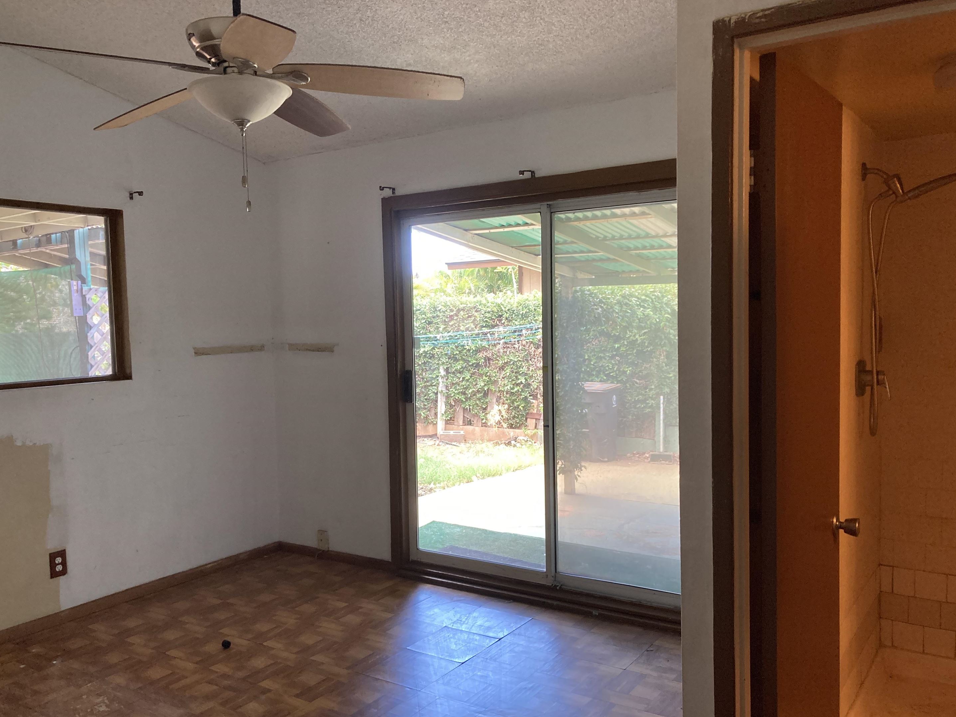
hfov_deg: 59.9
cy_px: 381
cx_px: 453
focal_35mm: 30
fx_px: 828
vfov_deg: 46.8
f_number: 1.8
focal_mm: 3.99
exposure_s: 1/60
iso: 100
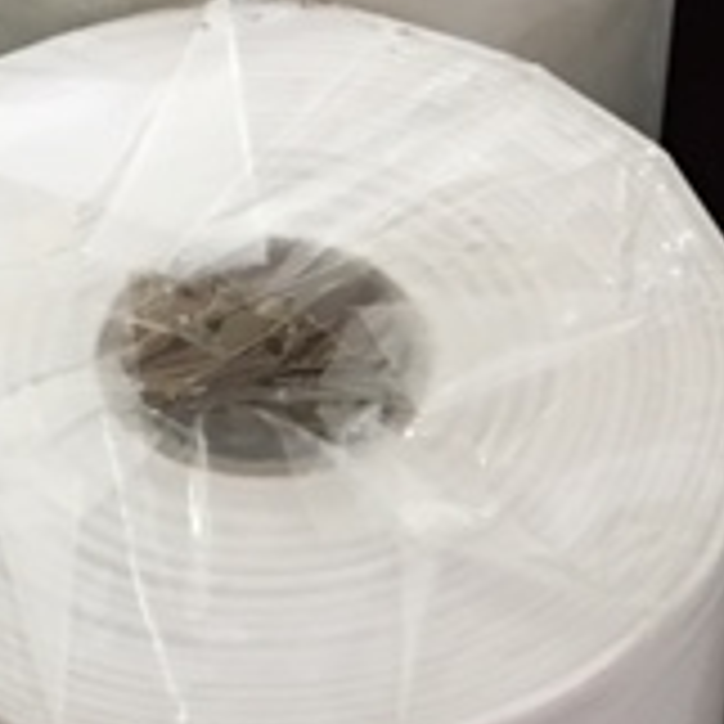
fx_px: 2414
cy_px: 854
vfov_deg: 16.4
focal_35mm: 102
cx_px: 463
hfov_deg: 17.0
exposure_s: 1/8
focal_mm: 4.15
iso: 125
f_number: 2.2
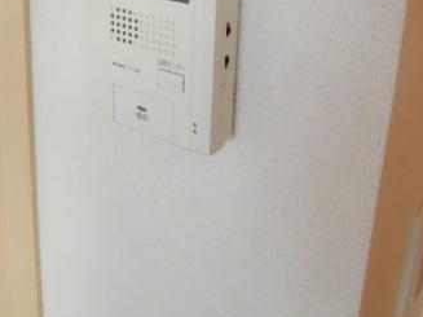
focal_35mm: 47
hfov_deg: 40.0
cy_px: 21
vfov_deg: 29.4
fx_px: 574
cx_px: 144
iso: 800
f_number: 3.1
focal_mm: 4.3
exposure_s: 1/125
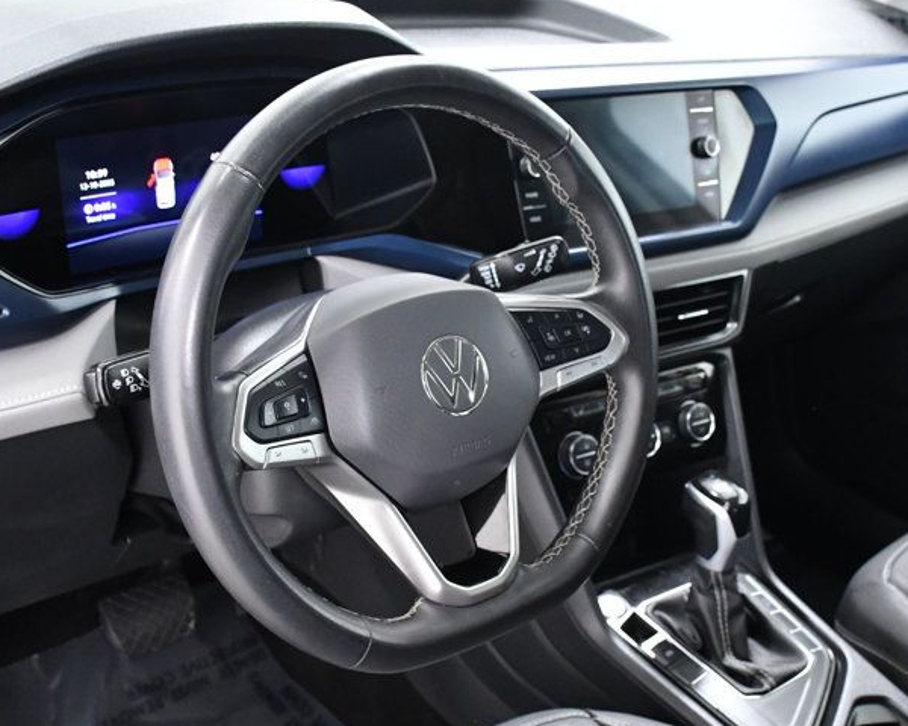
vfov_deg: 31.4
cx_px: 518
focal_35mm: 48
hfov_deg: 38.7
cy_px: 424
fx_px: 1290
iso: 2500
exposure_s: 1/100
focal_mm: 20
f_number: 5
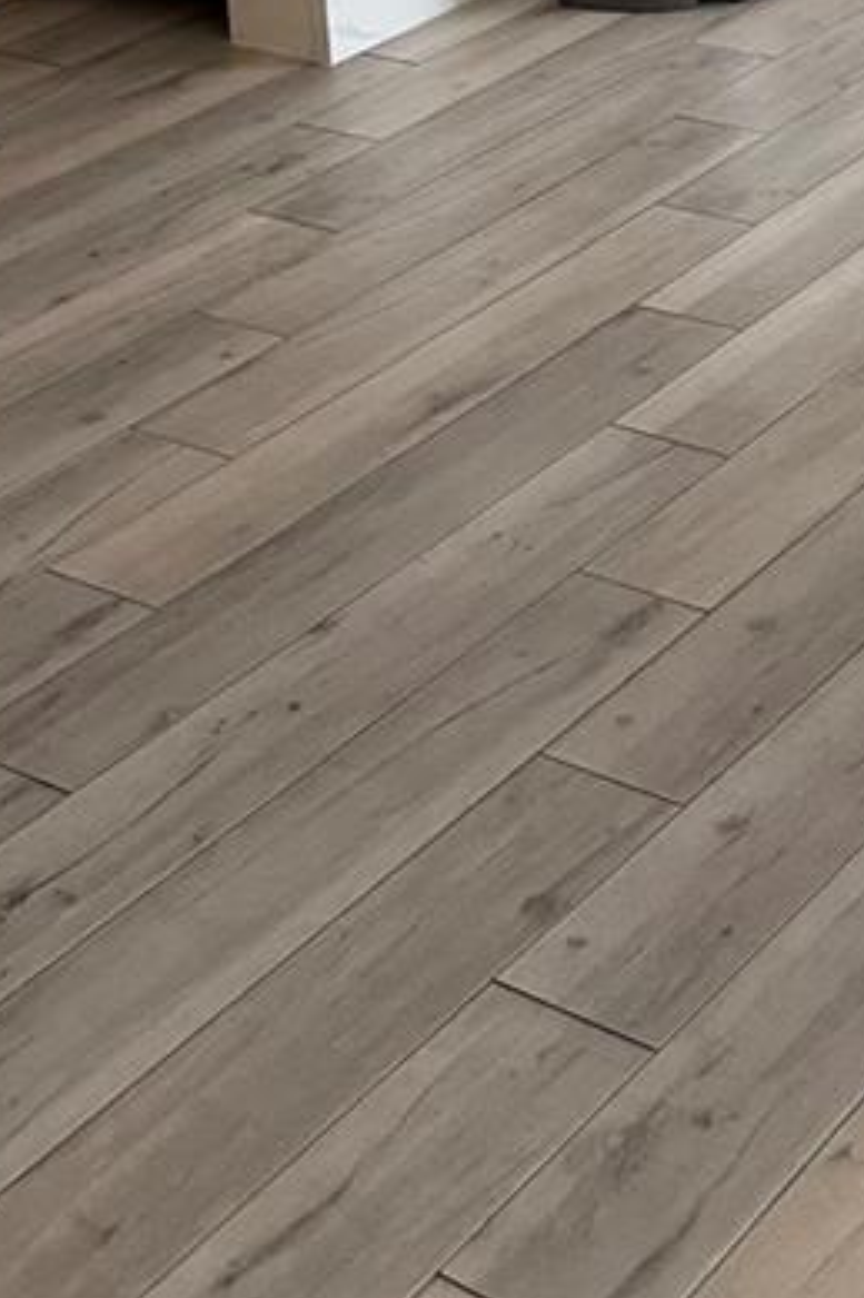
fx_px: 2774
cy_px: -491
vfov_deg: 22.8
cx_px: 974
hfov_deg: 17.1
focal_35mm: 77
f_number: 1.78
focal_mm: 6.76
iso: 500
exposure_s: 1/60
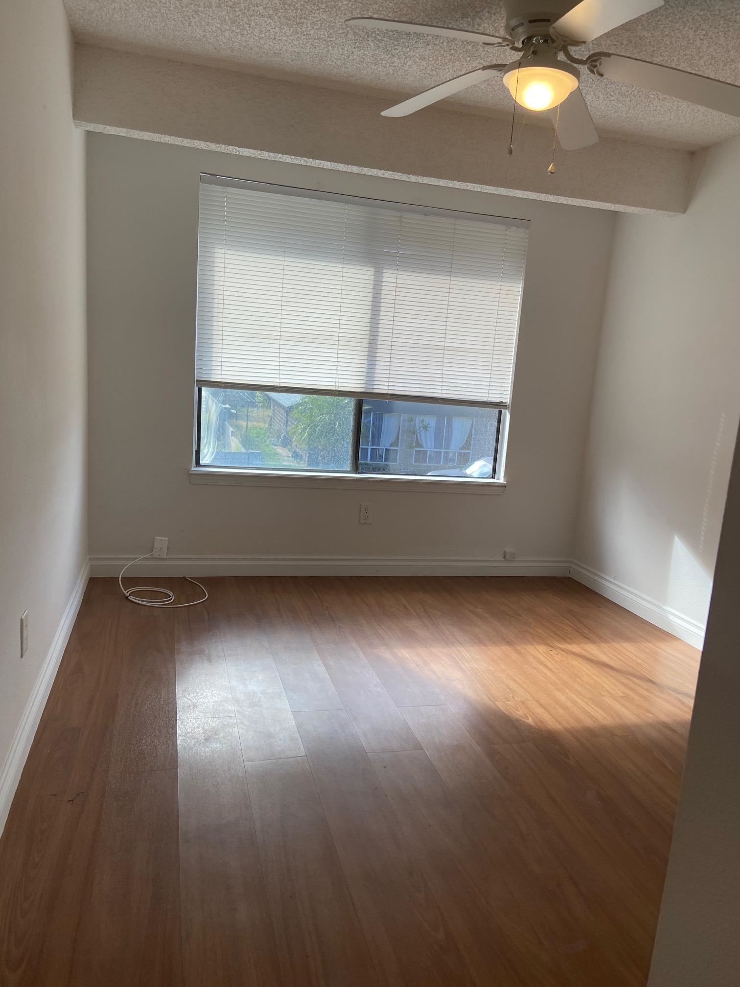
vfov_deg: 67.3
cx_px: 370
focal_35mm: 26
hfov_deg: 53.1
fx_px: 741
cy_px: 494
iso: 32
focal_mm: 4.25
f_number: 1.8
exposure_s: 1/158
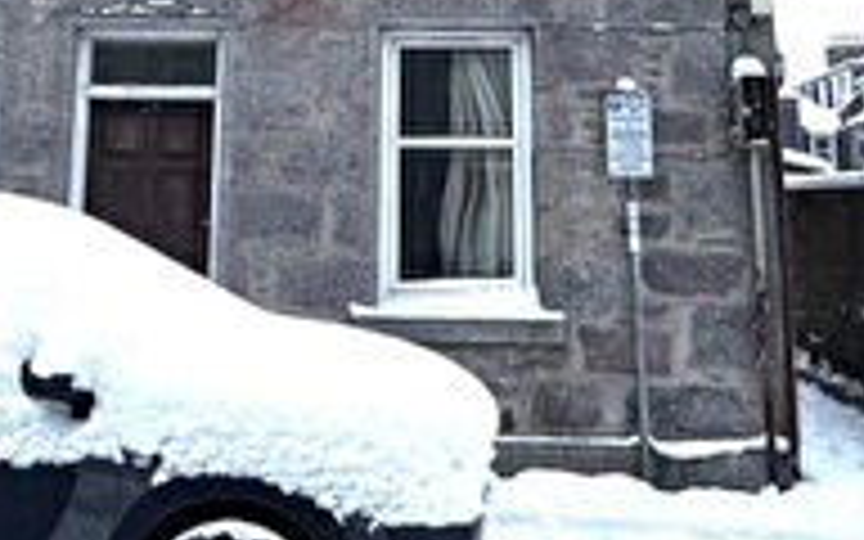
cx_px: 328
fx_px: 1272
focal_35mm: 54
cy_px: -38
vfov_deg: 22.7
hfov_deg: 37.3
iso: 320
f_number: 2.2
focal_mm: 2.22
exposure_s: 1/92
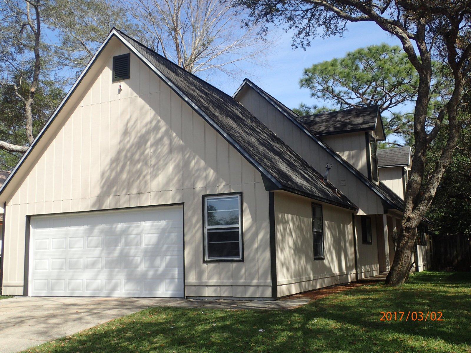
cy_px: 176
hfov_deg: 49.0
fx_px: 517
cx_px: 236
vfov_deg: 37.7
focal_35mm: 38
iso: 100
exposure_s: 1/640
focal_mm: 6.86
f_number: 3.5
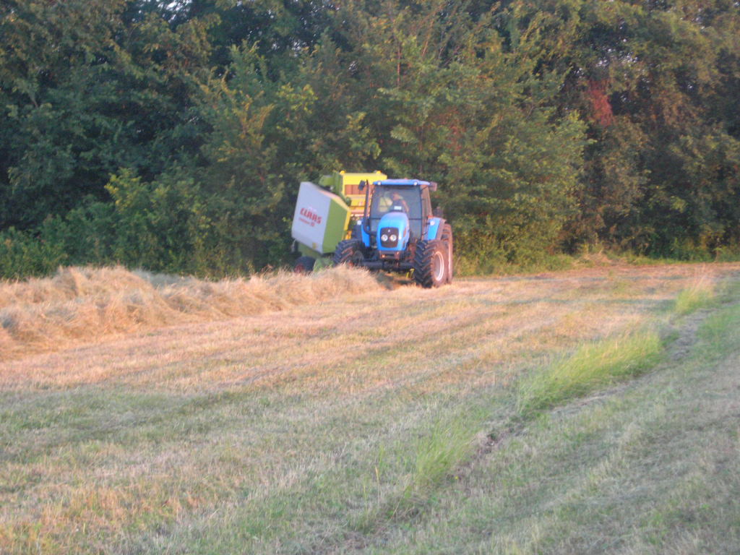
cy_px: 278
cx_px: 370
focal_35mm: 113
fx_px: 2416
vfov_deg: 13.1
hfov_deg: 17.4
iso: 200
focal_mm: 23.4
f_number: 4.9
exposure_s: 1/82
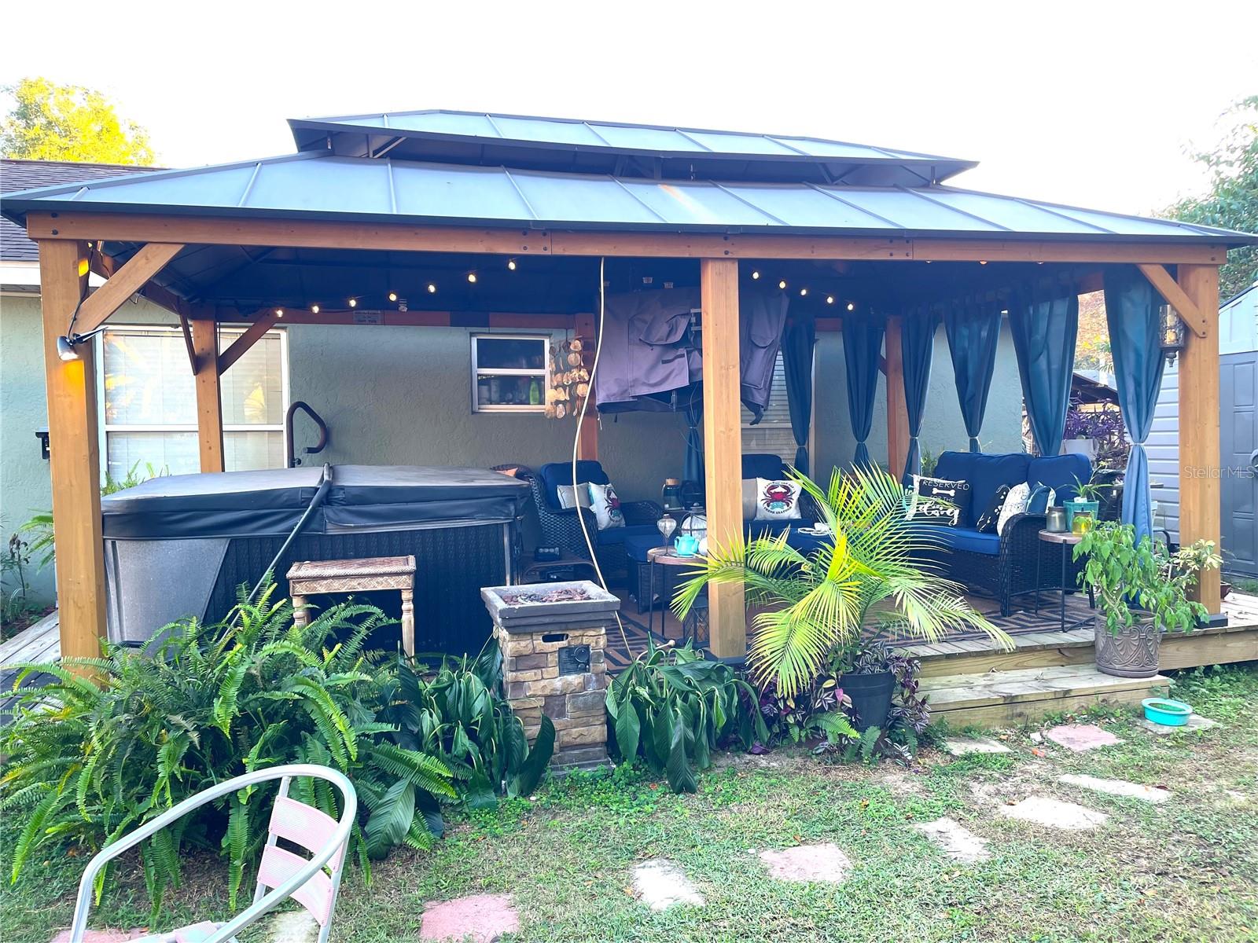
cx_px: 629
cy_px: 472
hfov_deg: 67.3
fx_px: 945
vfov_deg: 53.1
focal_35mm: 26
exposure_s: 1/121
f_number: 1.6
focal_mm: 4.2
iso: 64
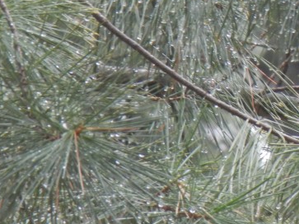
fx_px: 7314
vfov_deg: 1.8
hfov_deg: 2.3
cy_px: 28
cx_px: 415
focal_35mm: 847
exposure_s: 1/32.2
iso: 400
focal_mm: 54
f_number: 5.6
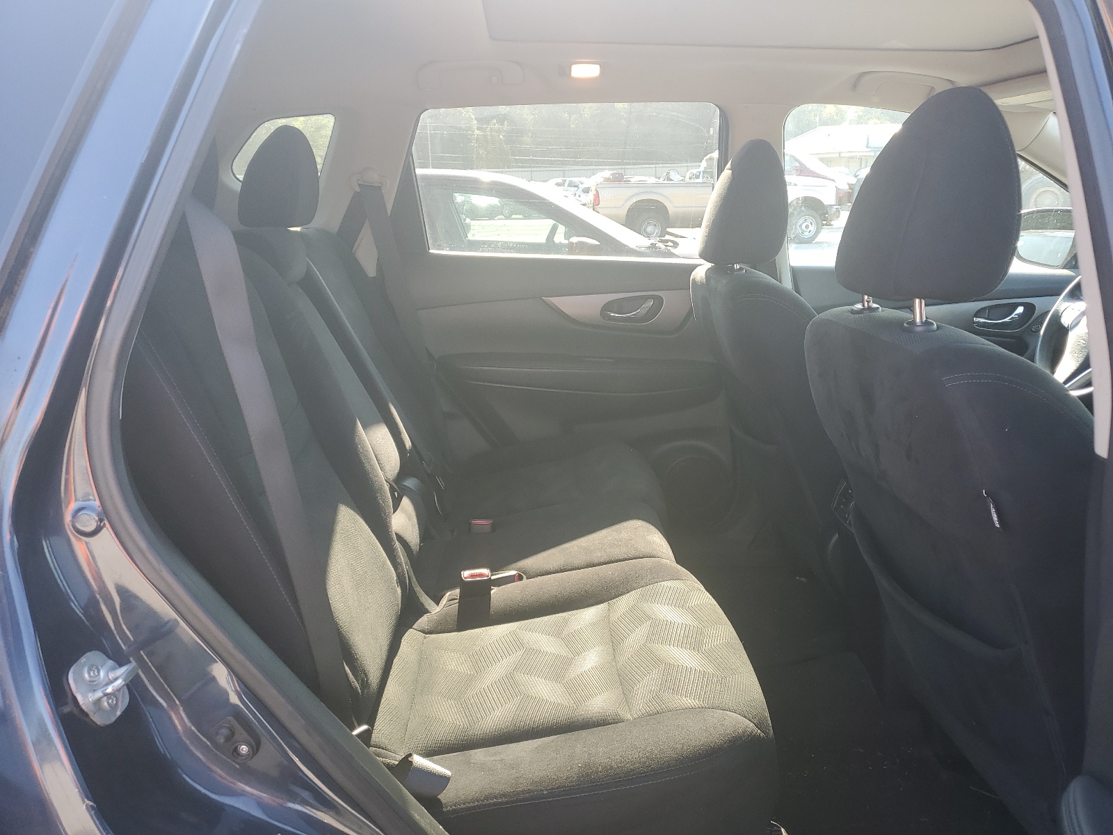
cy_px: 418
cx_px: 556
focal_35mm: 26
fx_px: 836
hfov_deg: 67.3
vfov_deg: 53.1
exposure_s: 1/123
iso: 50
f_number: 1.5
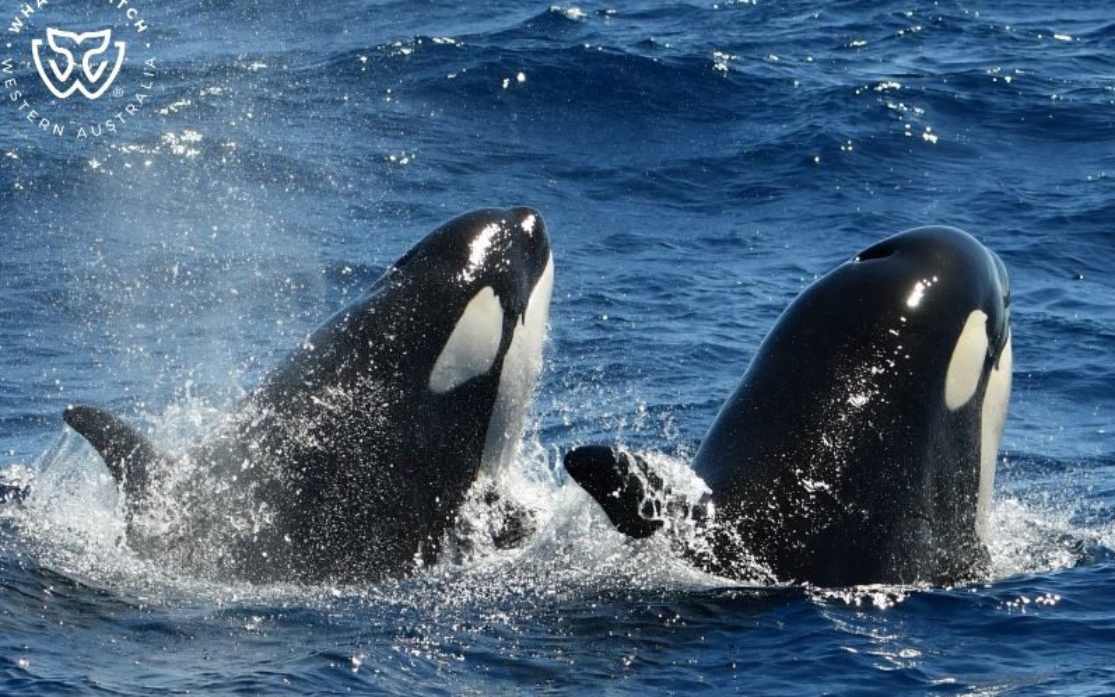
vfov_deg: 4.1
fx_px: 9784
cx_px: 557
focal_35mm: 322
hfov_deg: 6.5
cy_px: 349
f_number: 8
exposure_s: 1/2000
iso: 400
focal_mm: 210
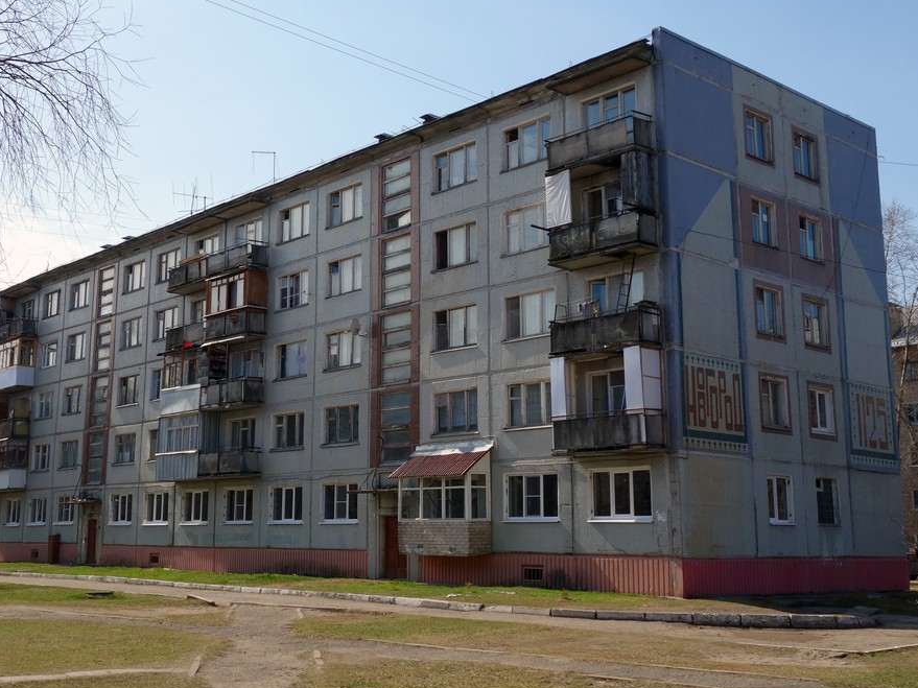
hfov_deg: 44.7
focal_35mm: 42
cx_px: 391
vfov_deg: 34.3
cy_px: 309
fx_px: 1114
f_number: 5.6
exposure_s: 1/500
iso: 125
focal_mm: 11.89
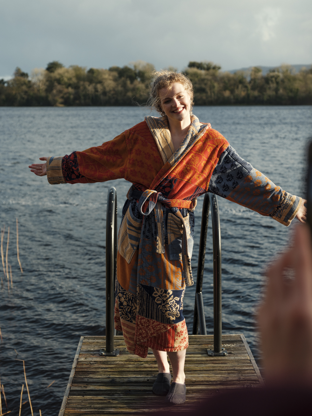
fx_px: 649
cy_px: 207
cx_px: 149
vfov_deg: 35.5
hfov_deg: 27.0
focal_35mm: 54
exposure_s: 1/640
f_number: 4
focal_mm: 50.8
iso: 100
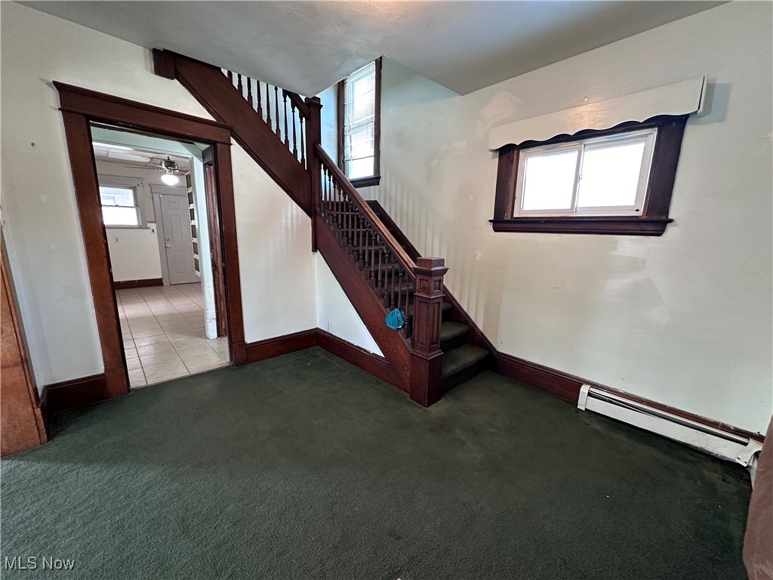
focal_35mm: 14
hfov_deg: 102.1
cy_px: 290
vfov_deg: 85.7
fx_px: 313
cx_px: 386
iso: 250
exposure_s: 1/60
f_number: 2.2
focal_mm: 2.22
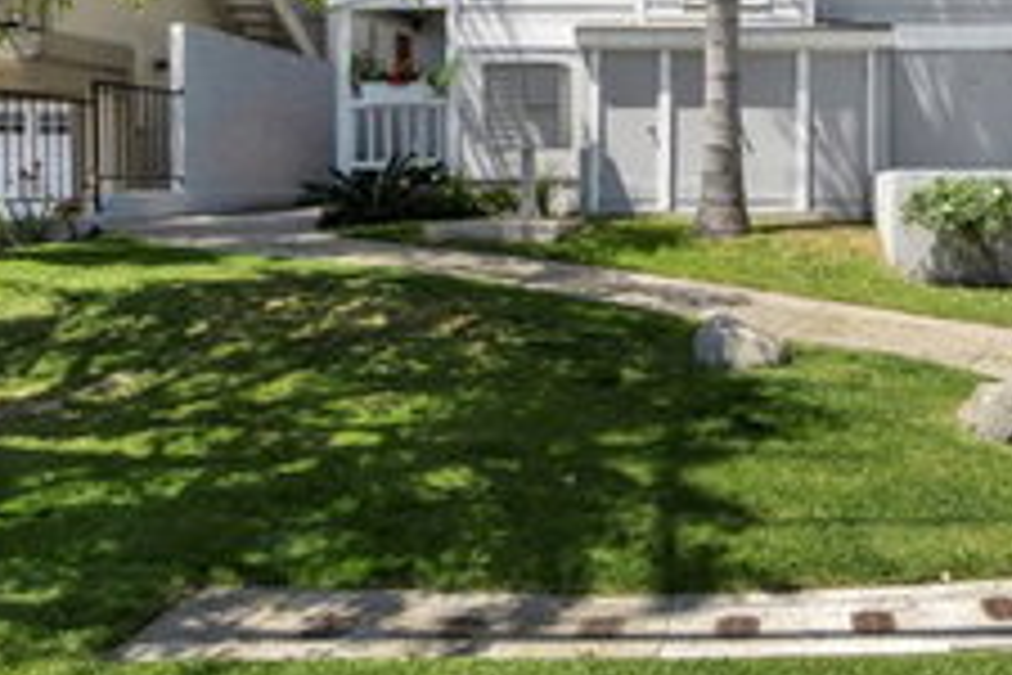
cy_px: 50
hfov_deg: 54.1
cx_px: 832
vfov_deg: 37.9
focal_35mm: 32
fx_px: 899
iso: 250
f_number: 10
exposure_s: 1/400
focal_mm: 10
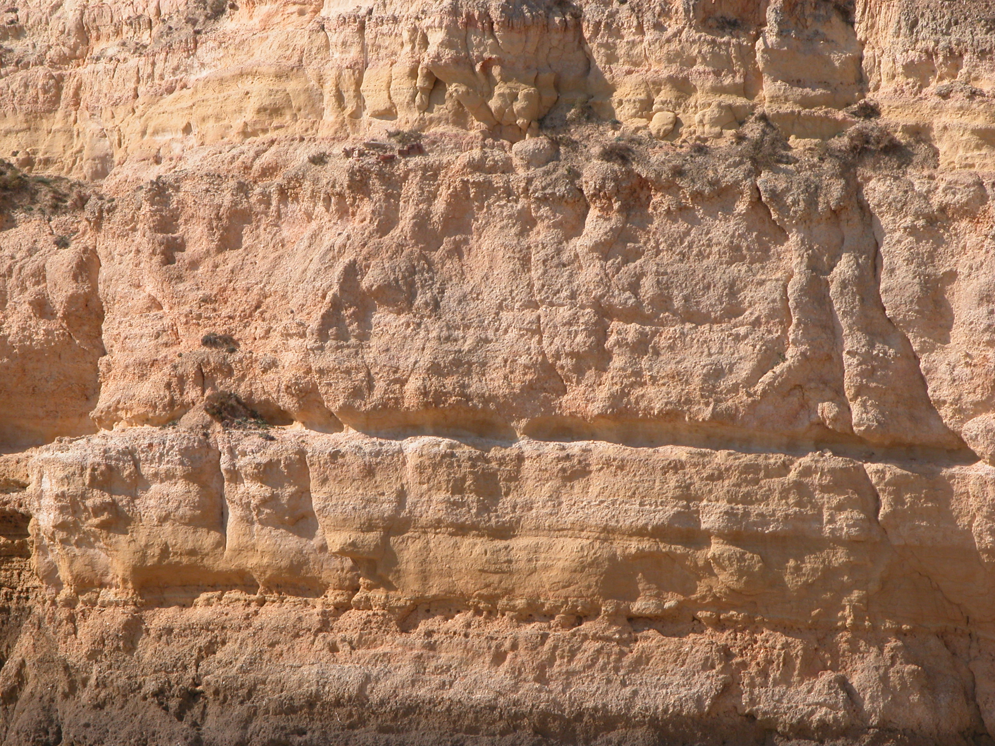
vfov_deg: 6.7
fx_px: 6410
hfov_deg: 8.9
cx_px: 498
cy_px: 373
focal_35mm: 223
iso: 100
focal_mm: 56.7
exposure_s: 1/462
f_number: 6.5
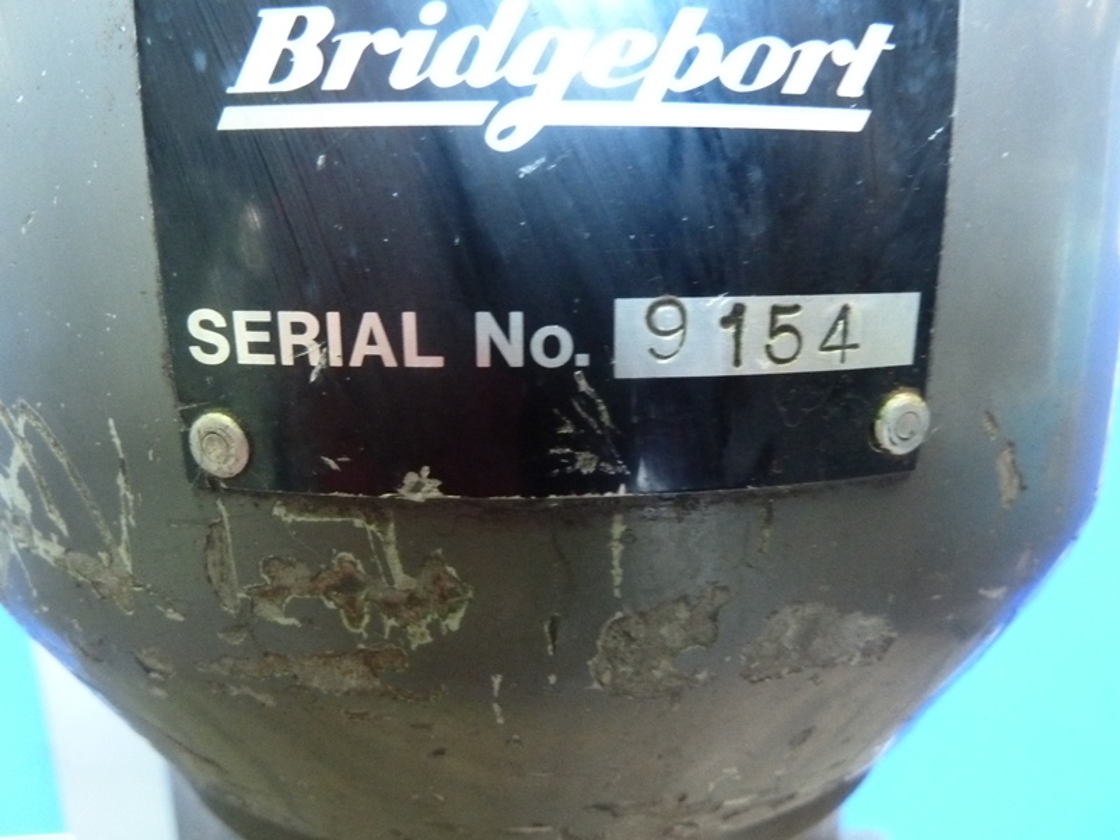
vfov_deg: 54.9
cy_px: 420
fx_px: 809
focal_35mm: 25
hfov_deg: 69.4
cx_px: 560
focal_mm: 4.1
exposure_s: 1/15
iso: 800
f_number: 3.3
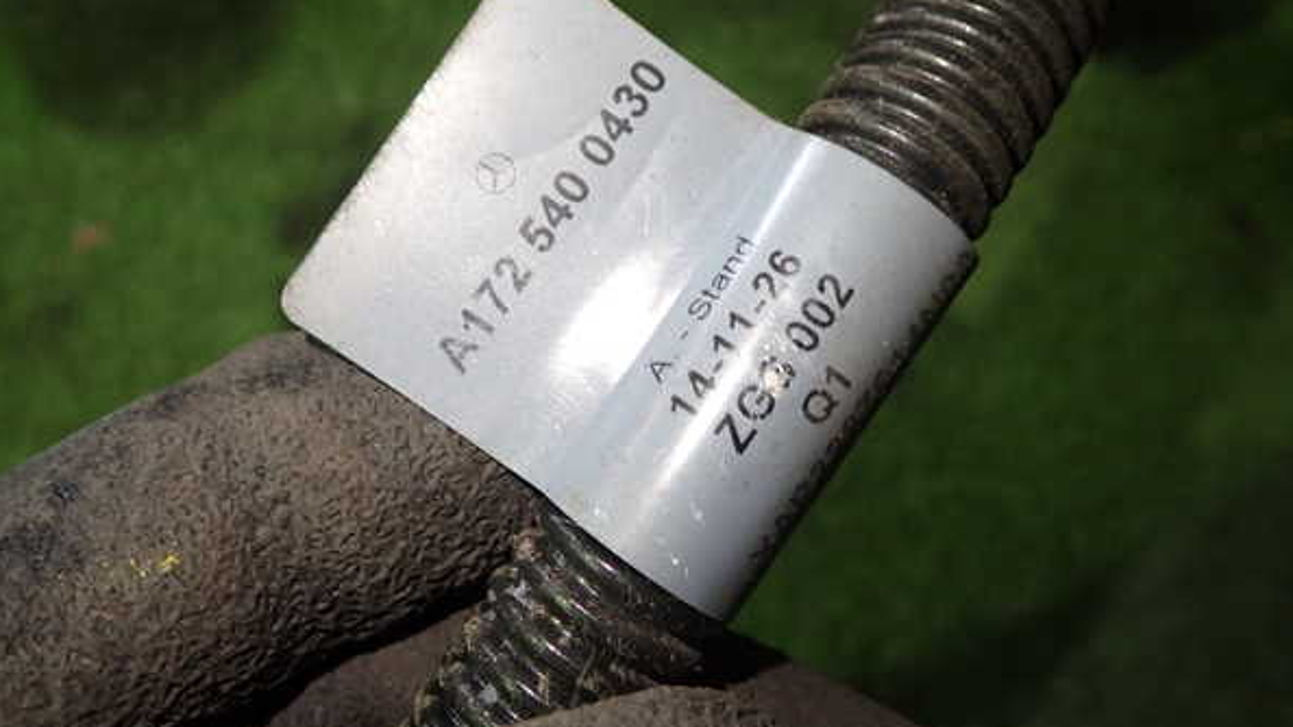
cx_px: 644
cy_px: 309
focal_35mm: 33
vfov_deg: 35.6
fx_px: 1131
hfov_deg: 59.5
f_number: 2.3
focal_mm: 5.4
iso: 200
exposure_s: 1/50
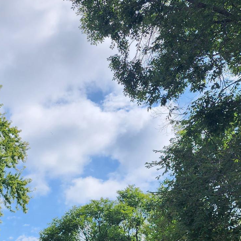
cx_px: 35
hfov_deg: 29.1
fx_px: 449
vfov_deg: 28.7
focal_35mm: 57
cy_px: 223
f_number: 1.8
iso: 12
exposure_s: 1/1235
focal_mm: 6.4
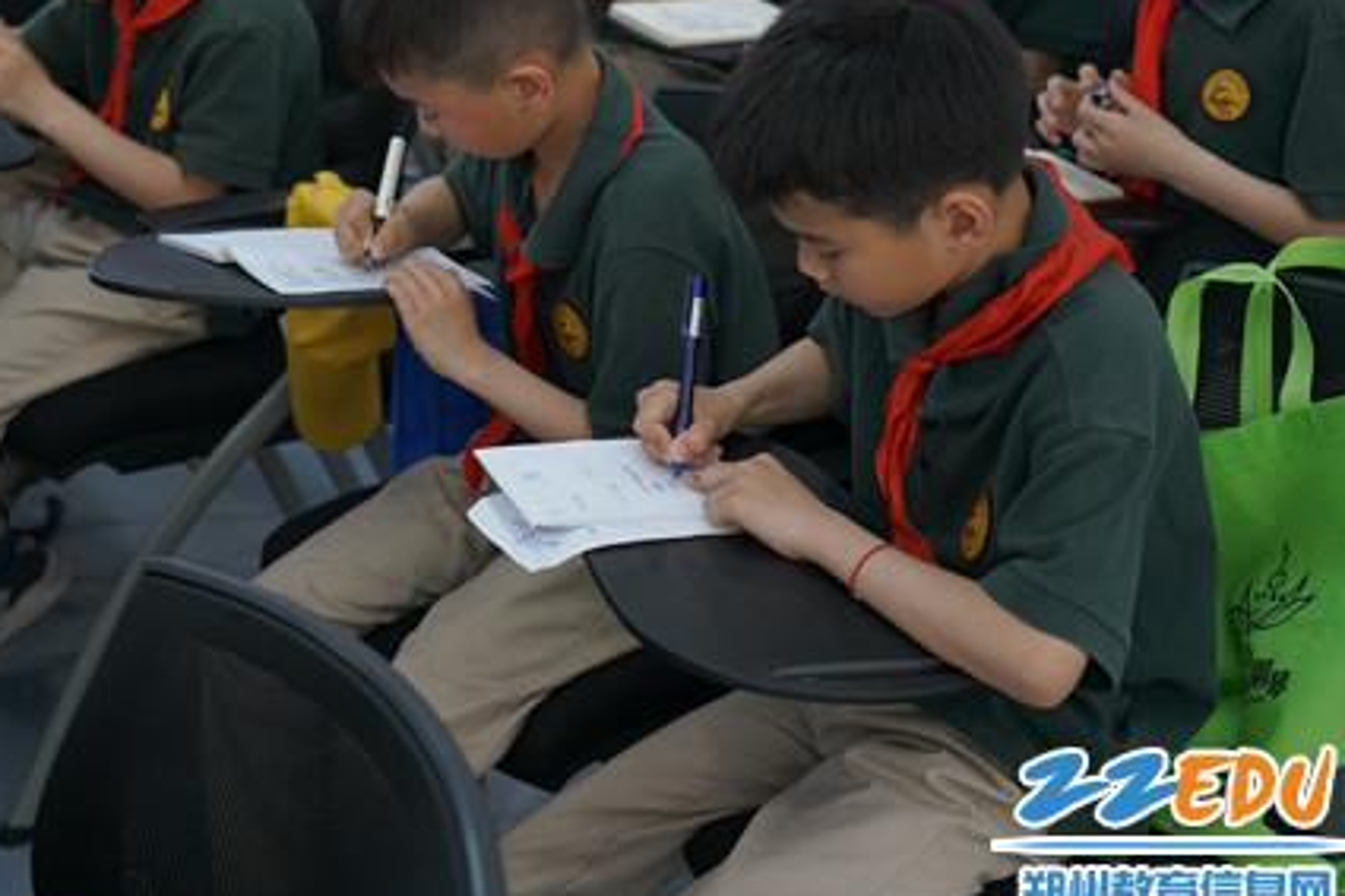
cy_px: 298
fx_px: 2689
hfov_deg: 27.9
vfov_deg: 18.9
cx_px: 427
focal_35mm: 72
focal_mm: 51
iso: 1250
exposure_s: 1/160
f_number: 4
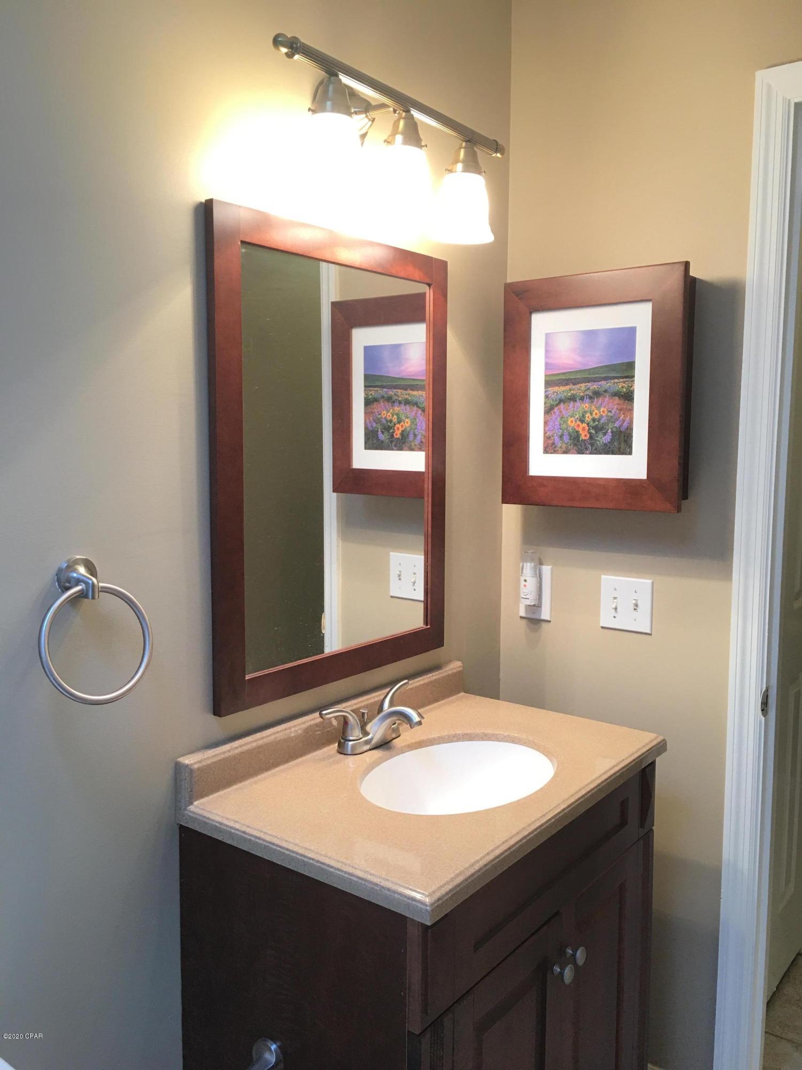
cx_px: 401
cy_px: 535
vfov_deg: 61.7
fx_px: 896
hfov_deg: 48.2
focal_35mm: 29
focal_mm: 4.15
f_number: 2.2
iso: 32
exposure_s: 1/15
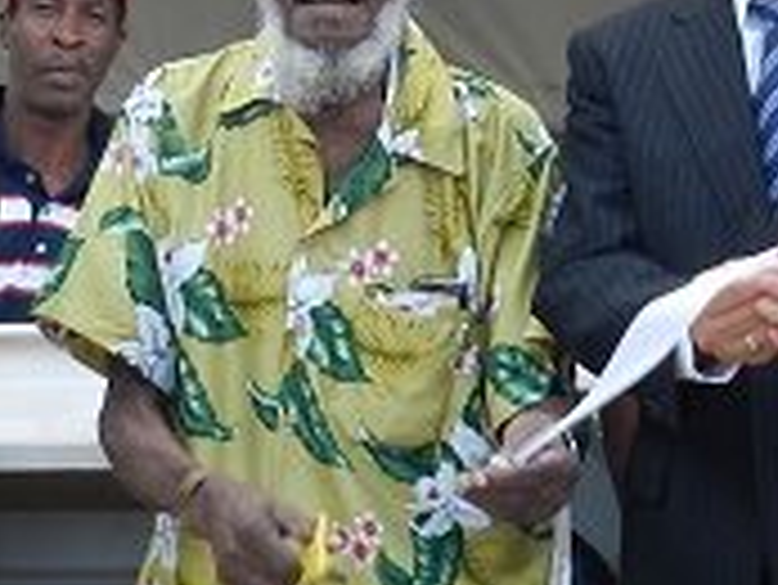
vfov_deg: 10.4
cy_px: 14
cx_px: 398
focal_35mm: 142
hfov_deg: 13.9
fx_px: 3194
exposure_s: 1/80
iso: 160
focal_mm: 8.1
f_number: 4.2
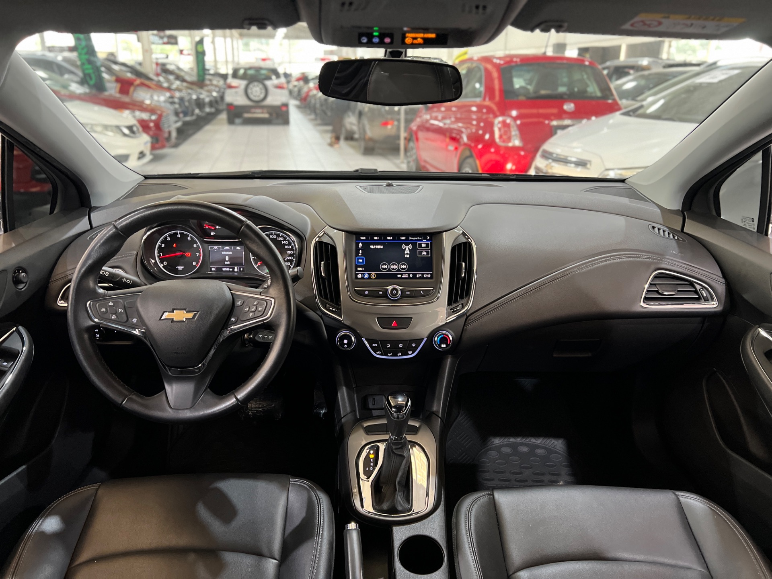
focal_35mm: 26
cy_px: 290
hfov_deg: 67.3
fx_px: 580
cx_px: 386
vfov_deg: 53.1
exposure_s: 1/40
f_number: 1.5
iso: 400
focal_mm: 5.7
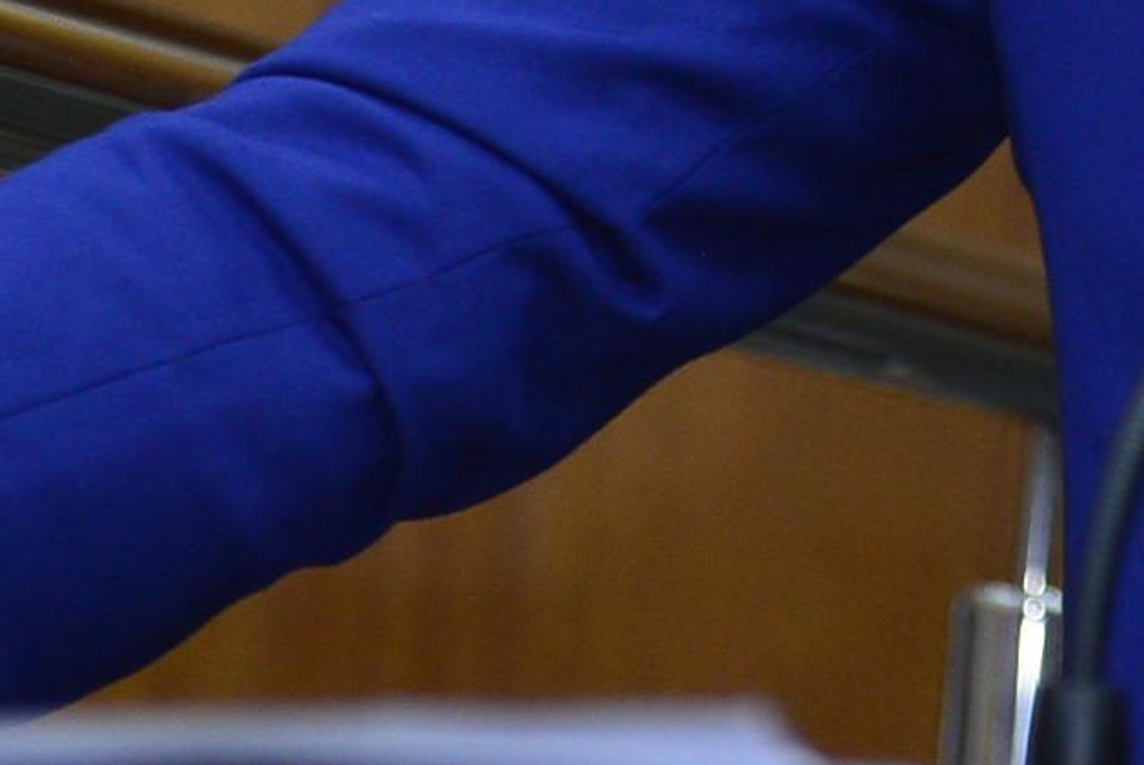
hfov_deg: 6.5
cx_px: 1464
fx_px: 10017
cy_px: -429
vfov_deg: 4.3
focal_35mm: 315
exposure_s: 1/125
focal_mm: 66
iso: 1600
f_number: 4.5
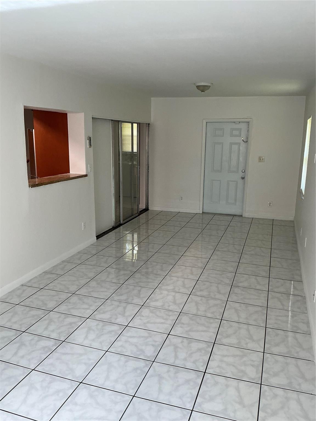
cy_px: 210
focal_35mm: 28
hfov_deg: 49.7
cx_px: 158
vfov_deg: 63.4
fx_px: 341
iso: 64
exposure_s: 1/60
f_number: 1.8
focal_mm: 3
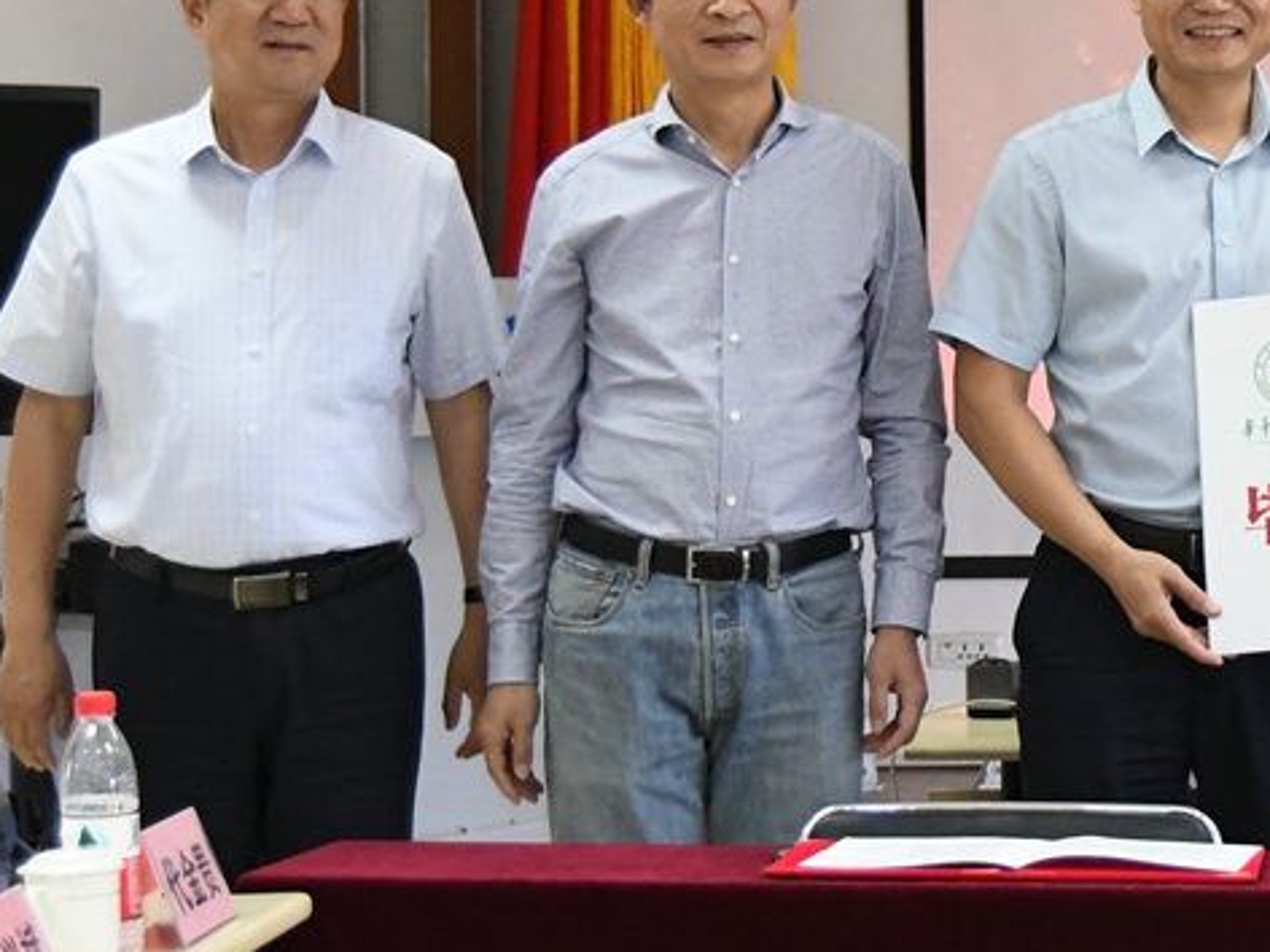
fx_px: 4843
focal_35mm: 132
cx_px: 1289
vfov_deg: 11.2
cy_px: 247
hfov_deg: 14.7
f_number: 4.5
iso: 4000
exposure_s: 1/125
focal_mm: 36
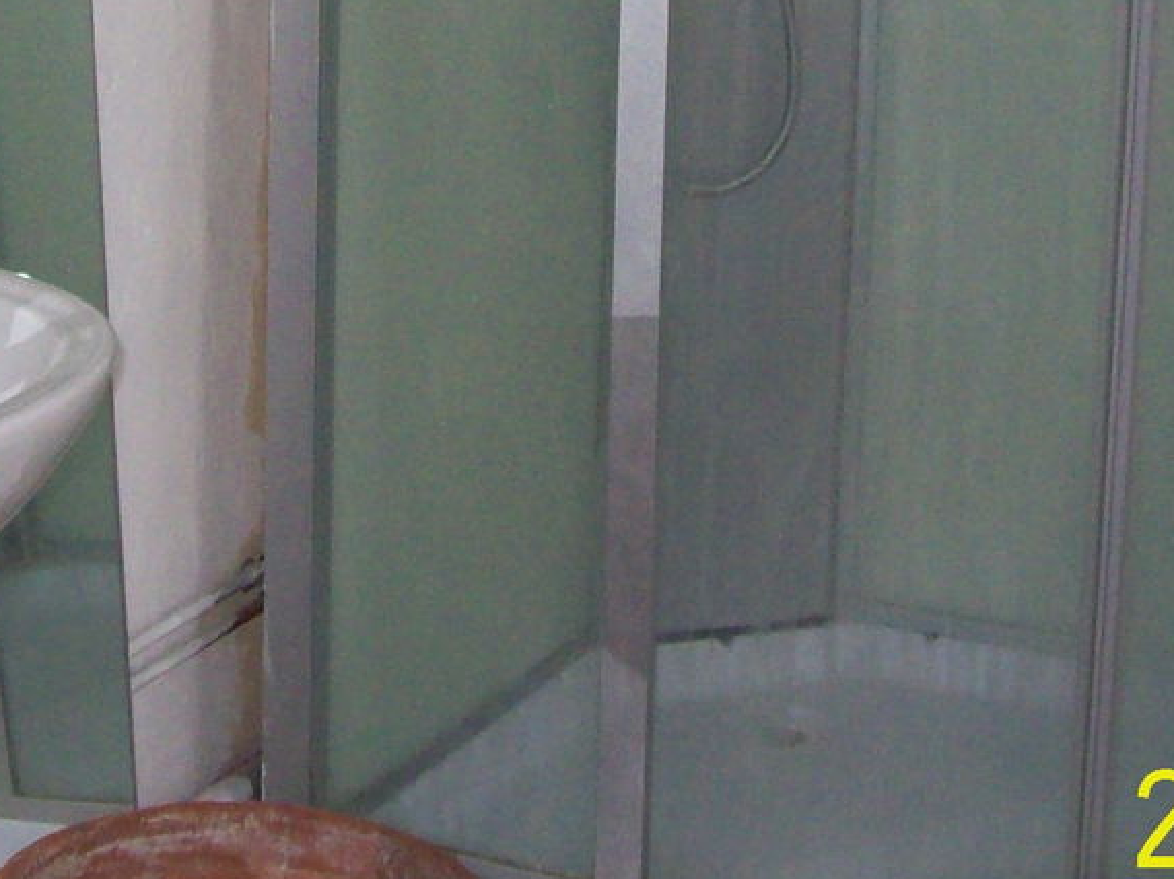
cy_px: -173
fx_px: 3424
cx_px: 367
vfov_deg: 14.2
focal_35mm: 101
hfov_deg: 19.4
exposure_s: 1/64
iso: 200
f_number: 2.7
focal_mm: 6
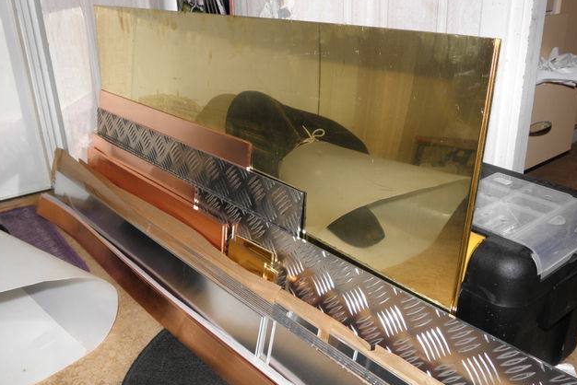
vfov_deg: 38.9
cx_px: 286
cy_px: 194
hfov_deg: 55.8
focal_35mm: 34
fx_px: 545
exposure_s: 1/30
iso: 100
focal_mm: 5.71
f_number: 3
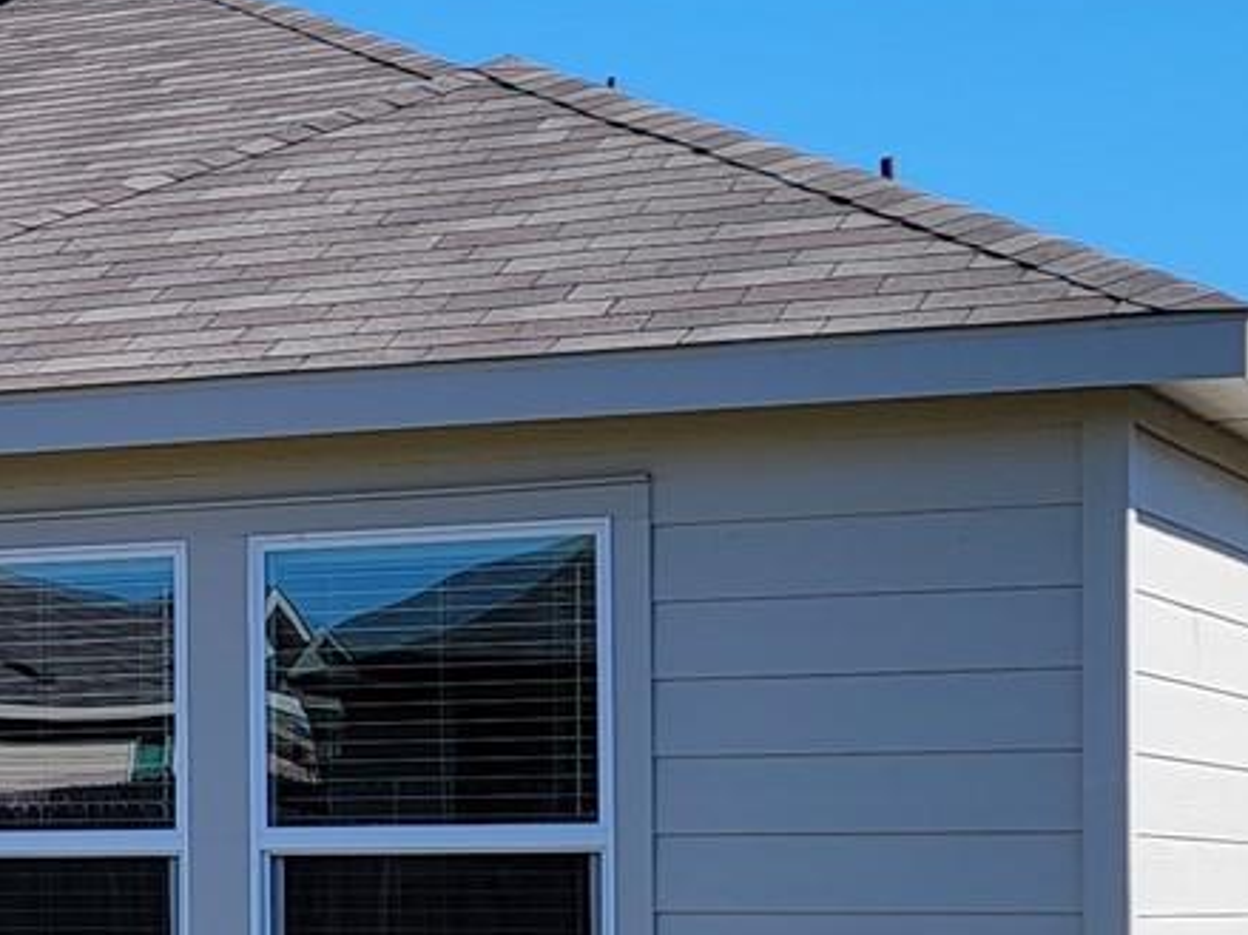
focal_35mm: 112
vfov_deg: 13.2
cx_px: -236
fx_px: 4037
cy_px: 691
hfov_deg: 16.8
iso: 16
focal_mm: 6.7
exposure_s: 1/965
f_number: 1.8
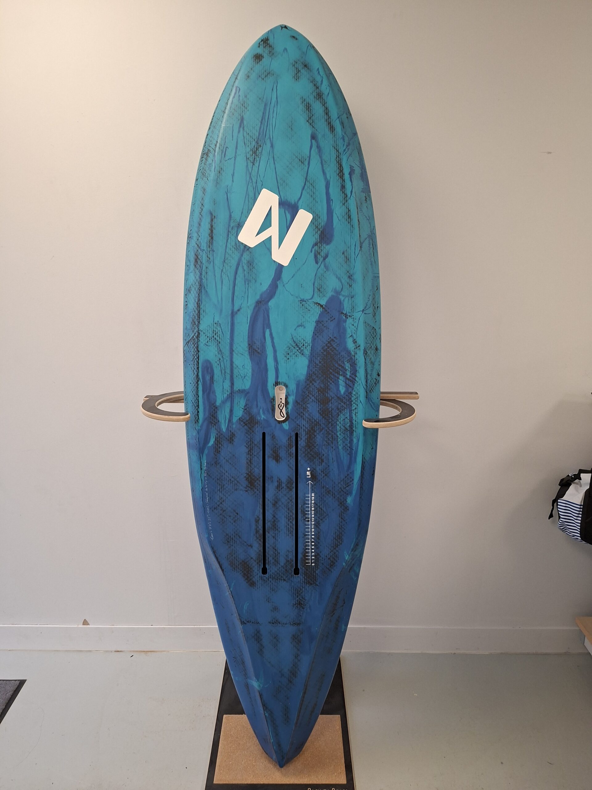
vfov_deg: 73.9
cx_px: 296
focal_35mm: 23
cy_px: 395
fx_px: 524
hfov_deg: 58.9
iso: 200
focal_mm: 5.54
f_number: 1.8
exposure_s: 1/120
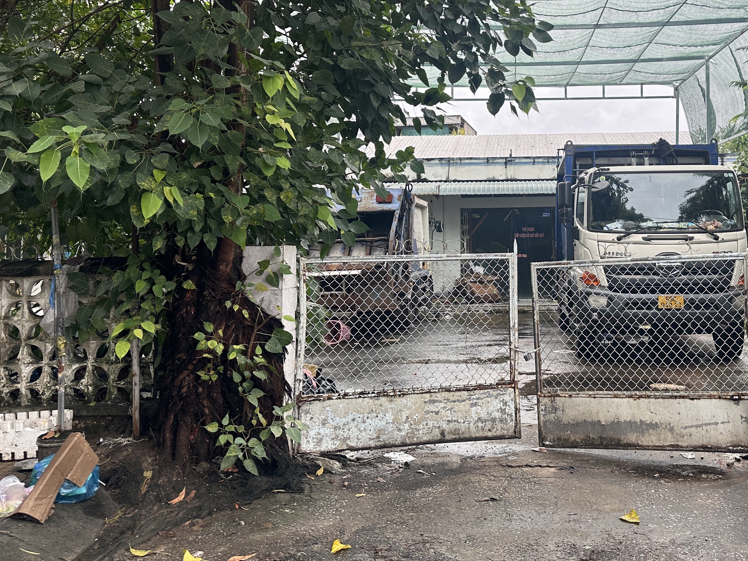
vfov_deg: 39.3
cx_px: 508
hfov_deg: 50.3
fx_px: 778
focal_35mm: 36
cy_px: 198
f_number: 1.78
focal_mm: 6.86
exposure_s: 1/471
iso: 80
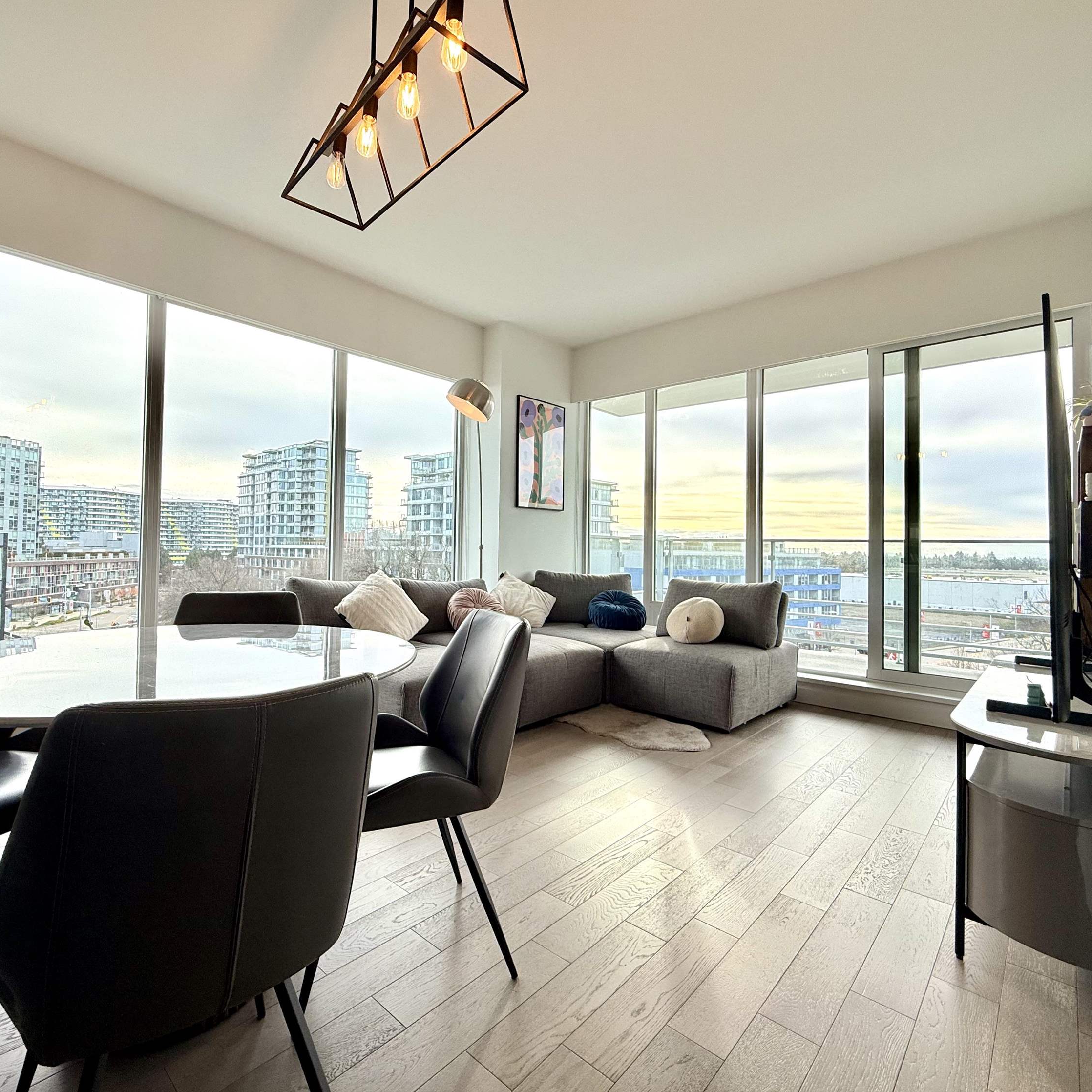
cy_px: 538
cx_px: 498
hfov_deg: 83.8
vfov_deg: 84.0
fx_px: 607
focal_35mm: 17
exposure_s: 1/169
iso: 64
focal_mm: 2.22
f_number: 2.2
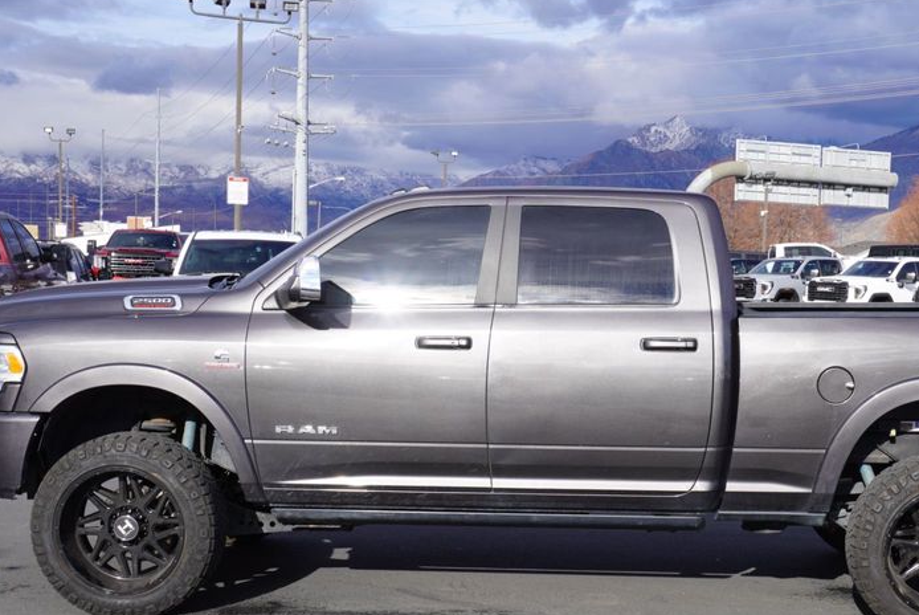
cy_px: 416
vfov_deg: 22.7
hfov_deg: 33.4
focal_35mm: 60
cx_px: 568
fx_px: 1526
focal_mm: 27
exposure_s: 1/125
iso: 100
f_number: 10
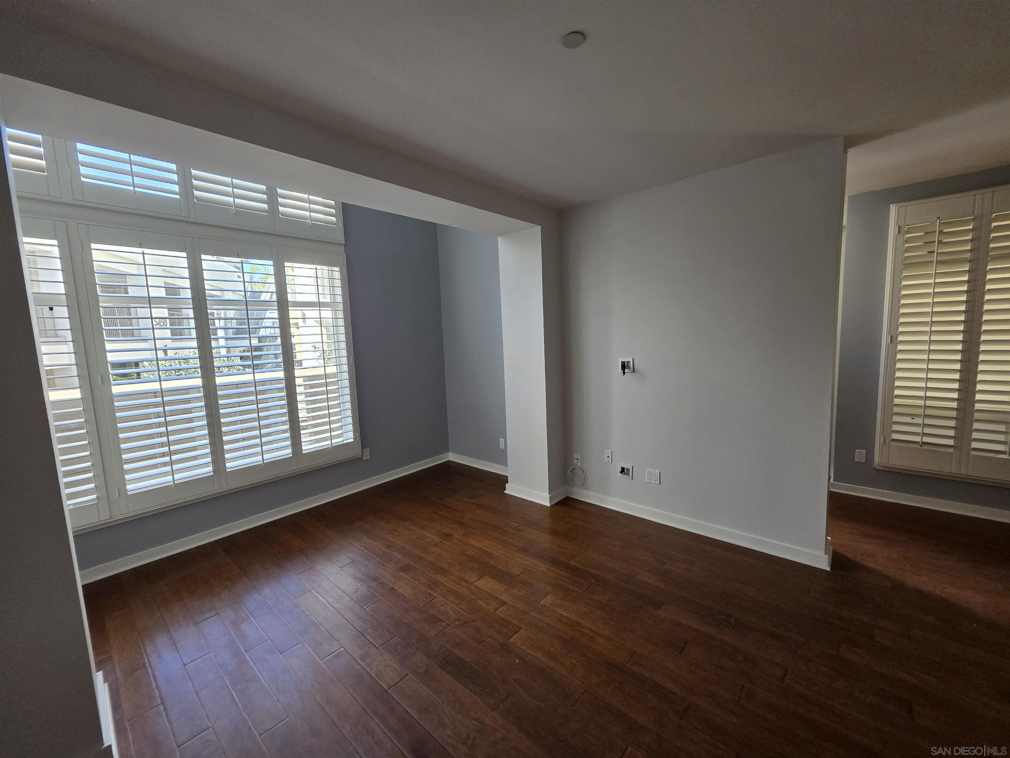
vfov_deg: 89.9
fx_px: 379
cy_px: 379
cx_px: 505
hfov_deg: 106.2
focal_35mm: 13
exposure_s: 1/359
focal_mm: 2.2
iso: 250
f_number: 1.9
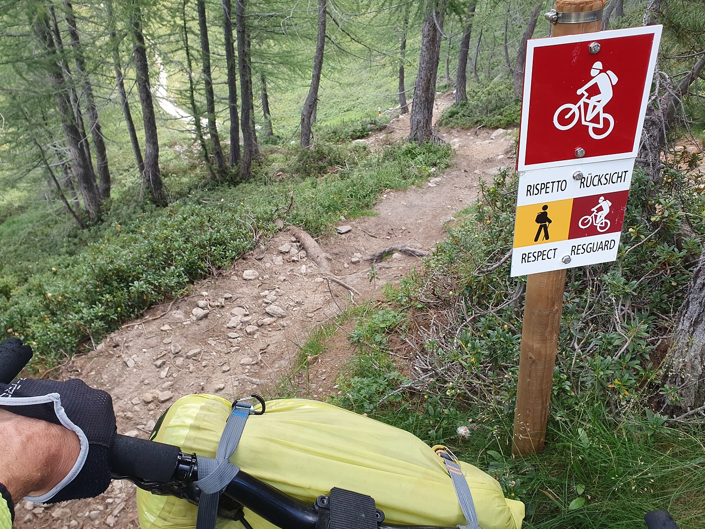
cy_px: 256
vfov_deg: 51.3
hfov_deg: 65.3
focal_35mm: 27
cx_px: 351
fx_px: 550
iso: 64
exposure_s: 1/100
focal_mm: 4.32
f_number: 2.4
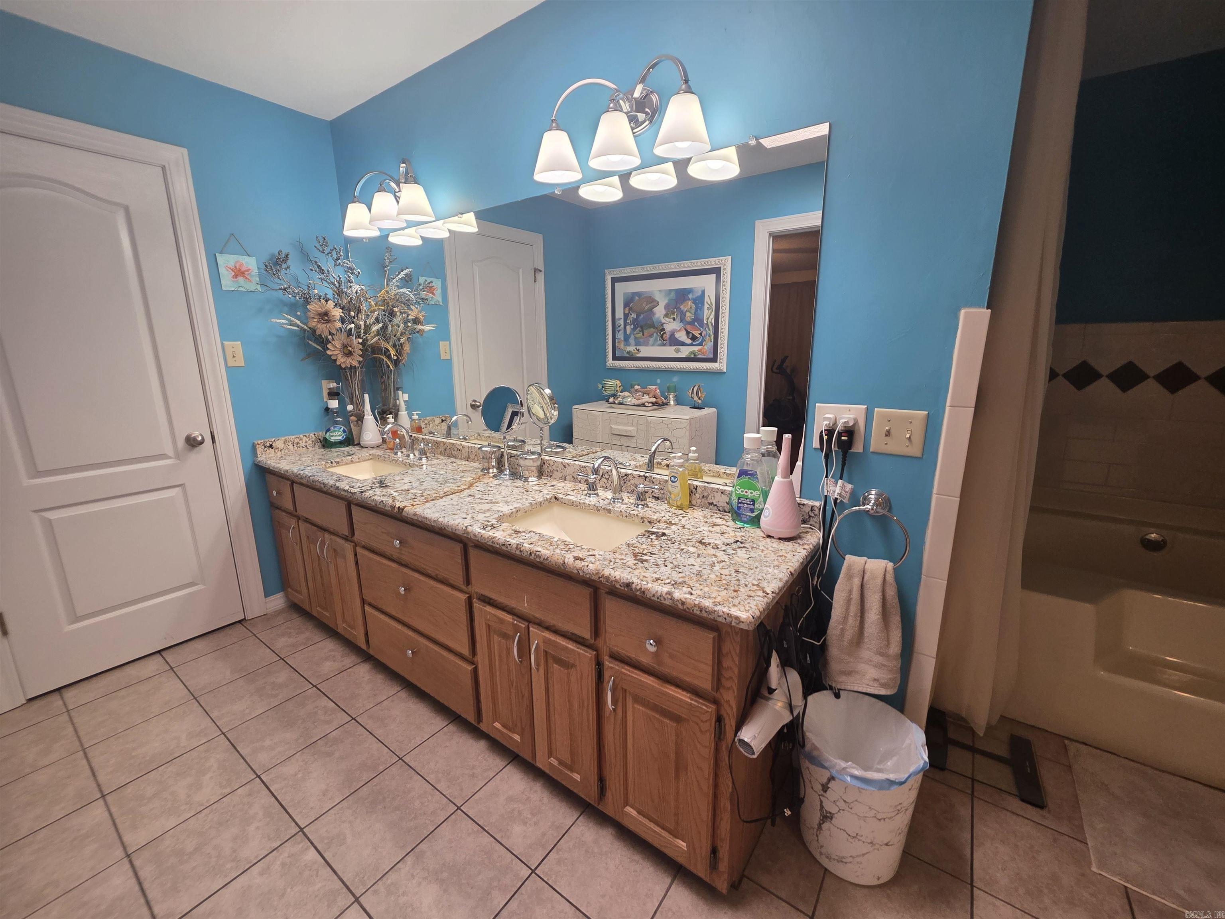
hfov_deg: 106.2
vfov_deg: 89.9
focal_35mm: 13
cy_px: 460
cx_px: 612
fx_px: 460
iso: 160
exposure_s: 1/120
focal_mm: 2.2
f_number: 1.9
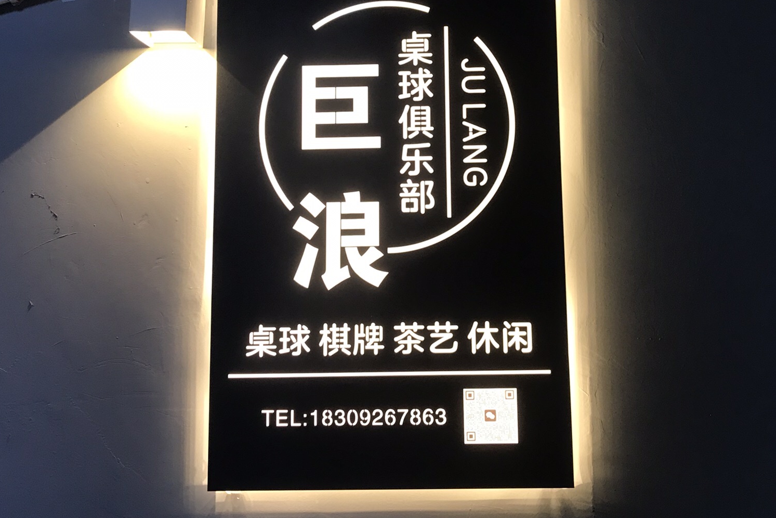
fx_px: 841
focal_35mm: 39
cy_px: 167
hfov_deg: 49.4
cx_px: 436
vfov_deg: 33.9
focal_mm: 3.99
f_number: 1.8
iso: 32
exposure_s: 1/20
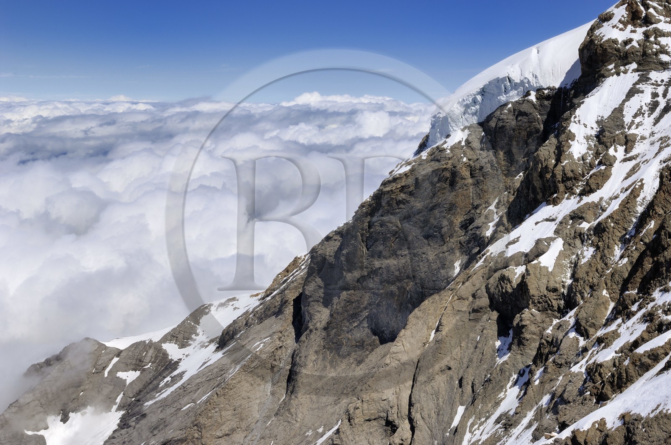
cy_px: 222
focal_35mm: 42
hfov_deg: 46.5
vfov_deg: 31.8
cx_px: 336
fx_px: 782
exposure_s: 1/160
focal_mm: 28
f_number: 14
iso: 100
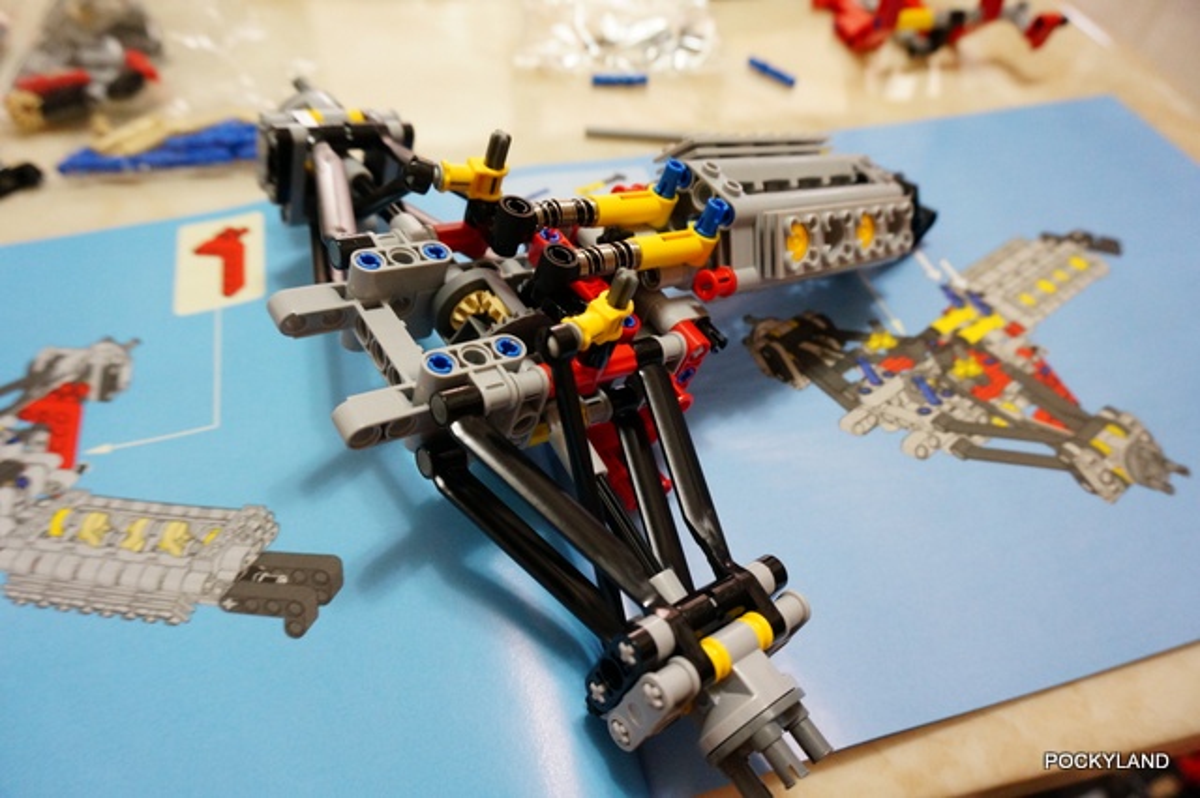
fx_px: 800
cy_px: 399
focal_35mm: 24
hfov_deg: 73.8
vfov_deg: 53.1
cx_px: 600
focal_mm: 16
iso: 1600
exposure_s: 1/30
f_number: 4.5
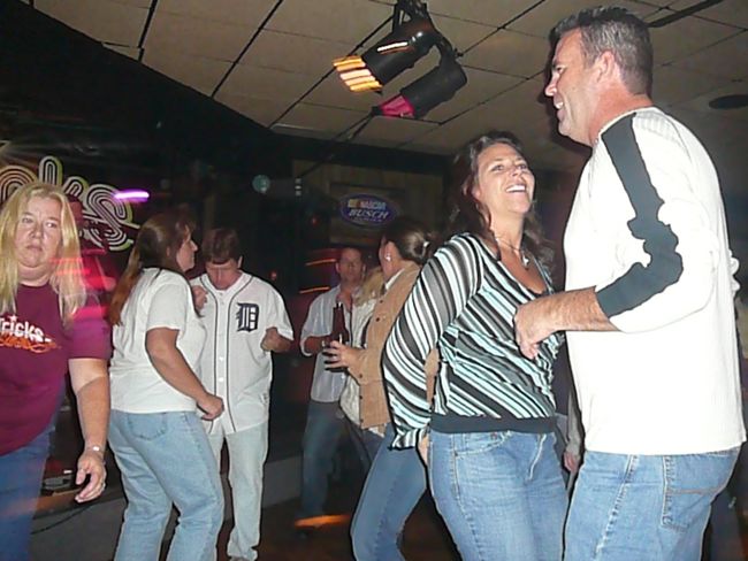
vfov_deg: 40.7
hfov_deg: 52.6
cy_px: 280
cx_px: 374
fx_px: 757
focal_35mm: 35
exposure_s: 1/30
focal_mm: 5.2
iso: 800
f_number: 2.8
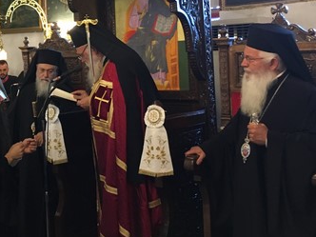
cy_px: 49
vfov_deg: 24.4
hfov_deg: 31.2
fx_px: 539
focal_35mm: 59
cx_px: 30
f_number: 2.2
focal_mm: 4.15
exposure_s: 1/33
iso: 200
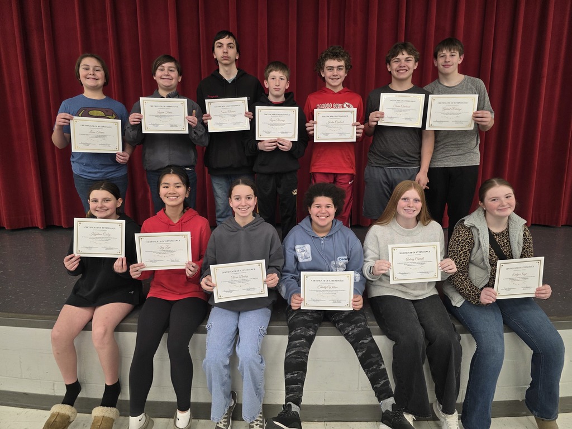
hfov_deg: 73.9
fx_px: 380
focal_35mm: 23
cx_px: 286
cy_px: 214
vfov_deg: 58.9
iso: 160
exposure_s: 1/120
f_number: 1.7
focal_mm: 6.3
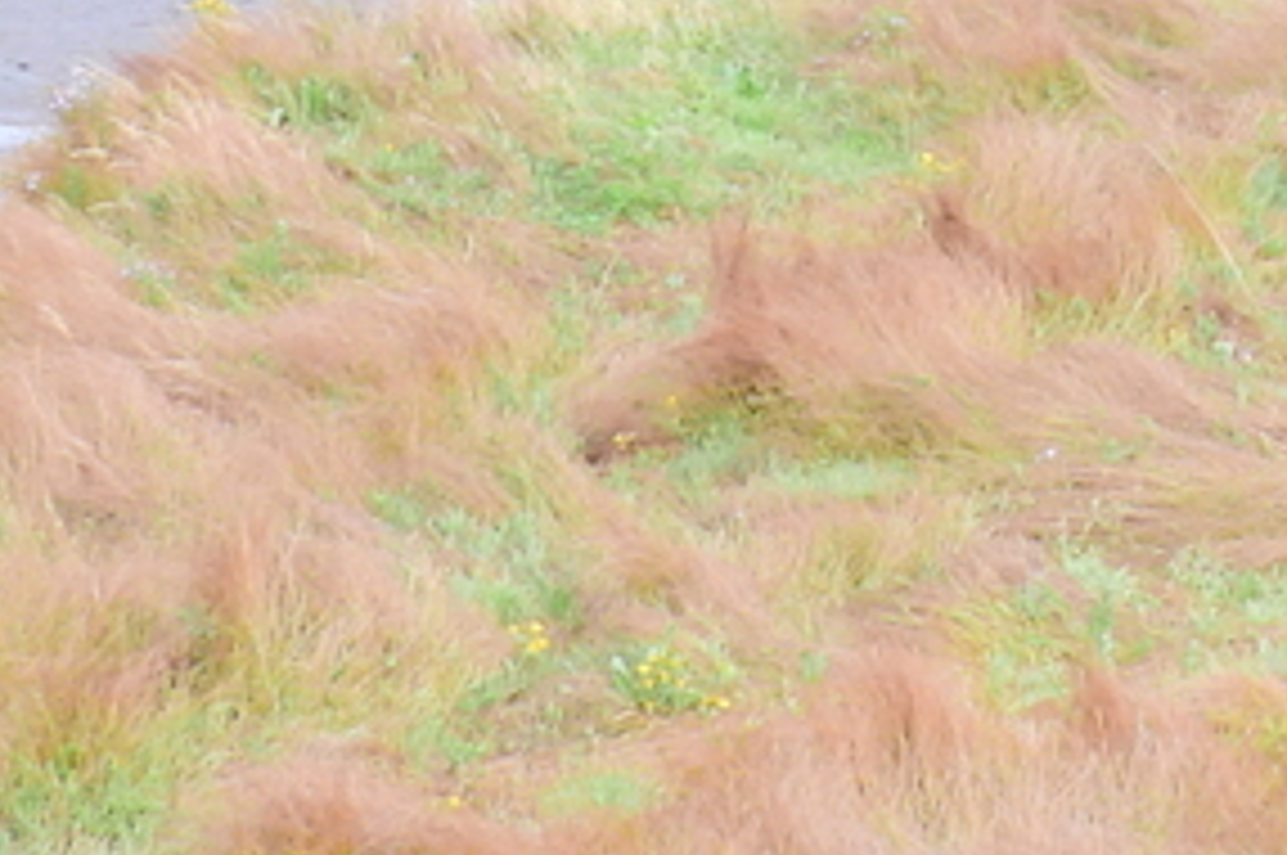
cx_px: 1800
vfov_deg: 6.1
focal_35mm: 219
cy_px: -760
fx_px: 7820
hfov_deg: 9.2
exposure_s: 1/50
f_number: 8
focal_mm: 8.4
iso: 100
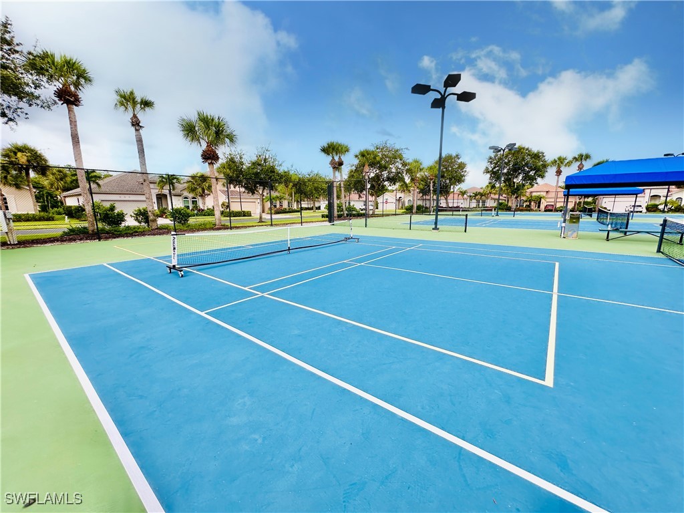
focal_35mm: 14
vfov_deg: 85.7
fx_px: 277
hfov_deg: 102.1
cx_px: 342
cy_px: 256
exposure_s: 1/195
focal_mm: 2.22
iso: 40
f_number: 2.2
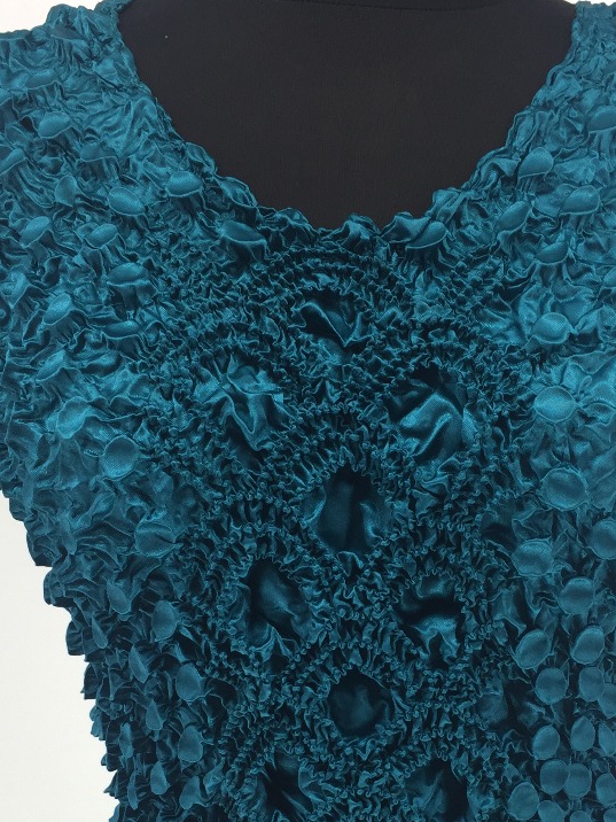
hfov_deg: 27.0
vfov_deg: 34.4
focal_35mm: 54
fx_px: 1281
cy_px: 669
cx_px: 368
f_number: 2.2
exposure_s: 1/100
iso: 40
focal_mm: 4.15
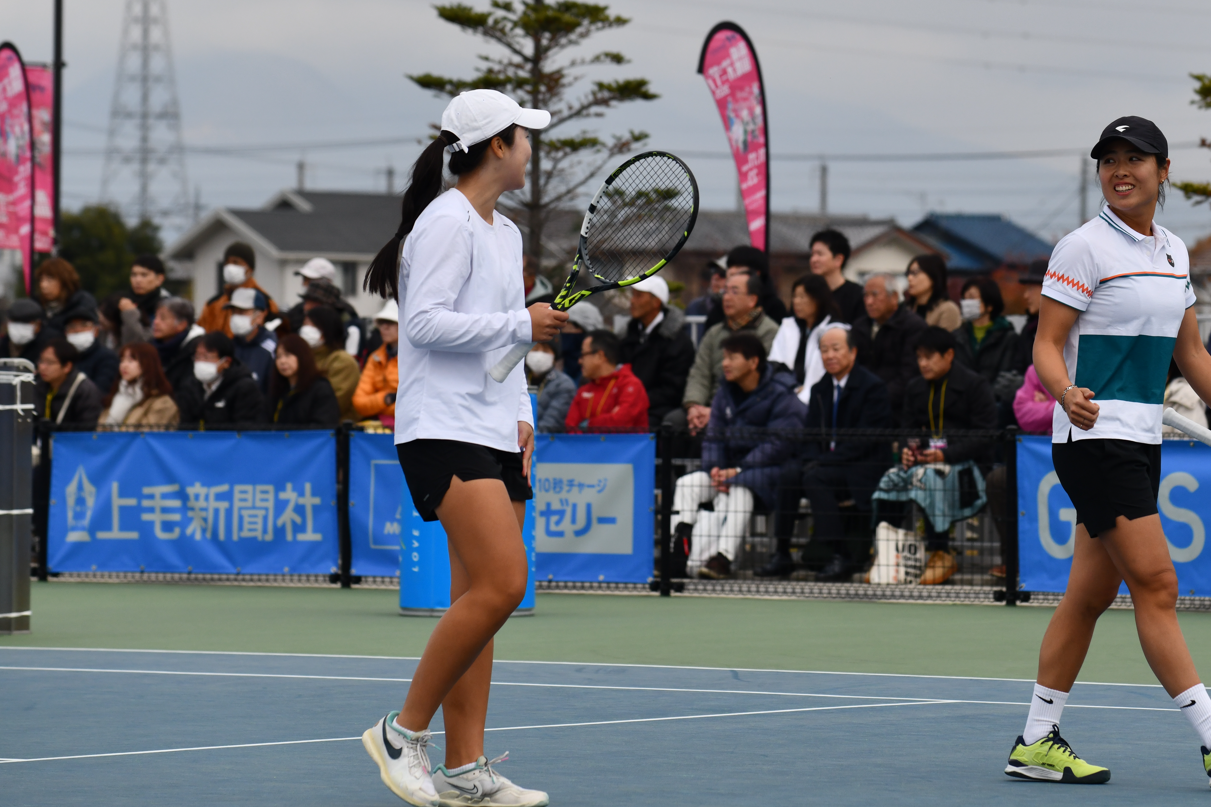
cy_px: 245
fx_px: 6626
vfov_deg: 7.0
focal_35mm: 197
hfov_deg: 10.4
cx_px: 775
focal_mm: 135
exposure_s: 1/2500
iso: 400
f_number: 5.6
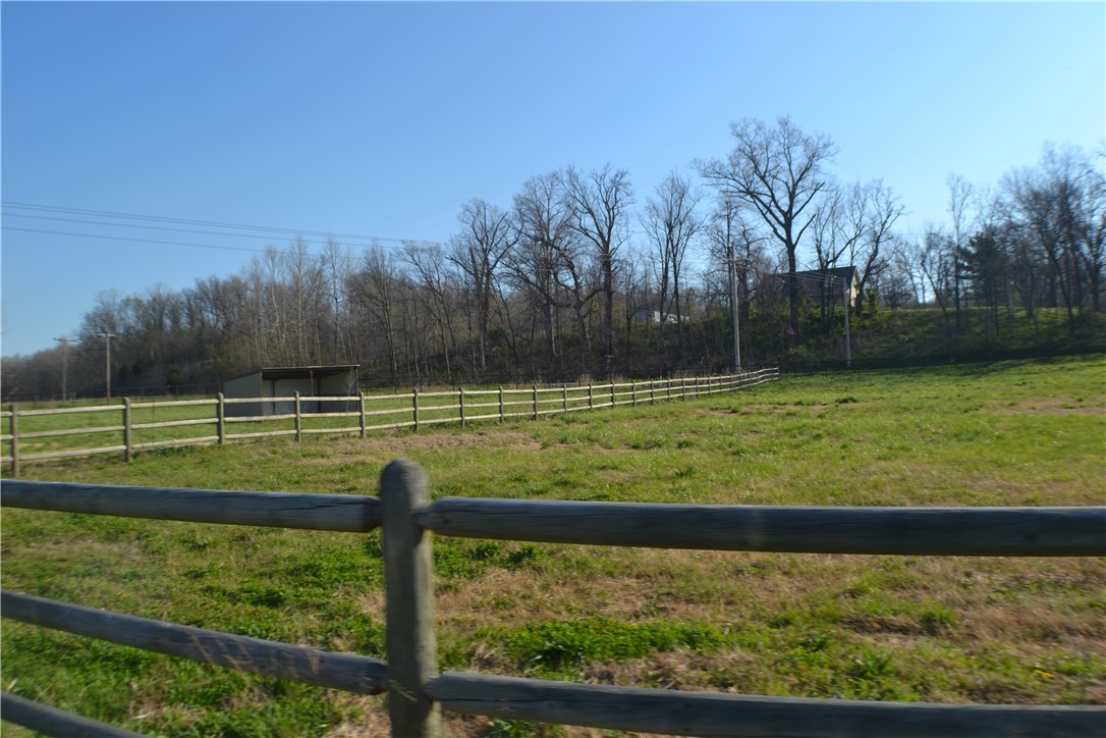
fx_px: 1106
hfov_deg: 53.1
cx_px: 553
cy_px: 369
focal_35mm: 36
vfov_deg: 36.9
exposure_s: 1/250
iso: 100
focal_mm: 24
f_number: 8
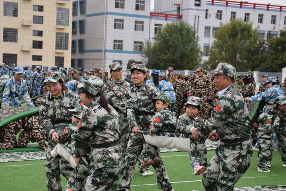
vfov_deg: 18.9
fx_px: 572
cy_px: 102
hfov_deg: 28.0
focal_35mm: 72
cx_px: 115
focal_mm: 40
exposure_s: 1/160
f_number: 6.3
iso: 400
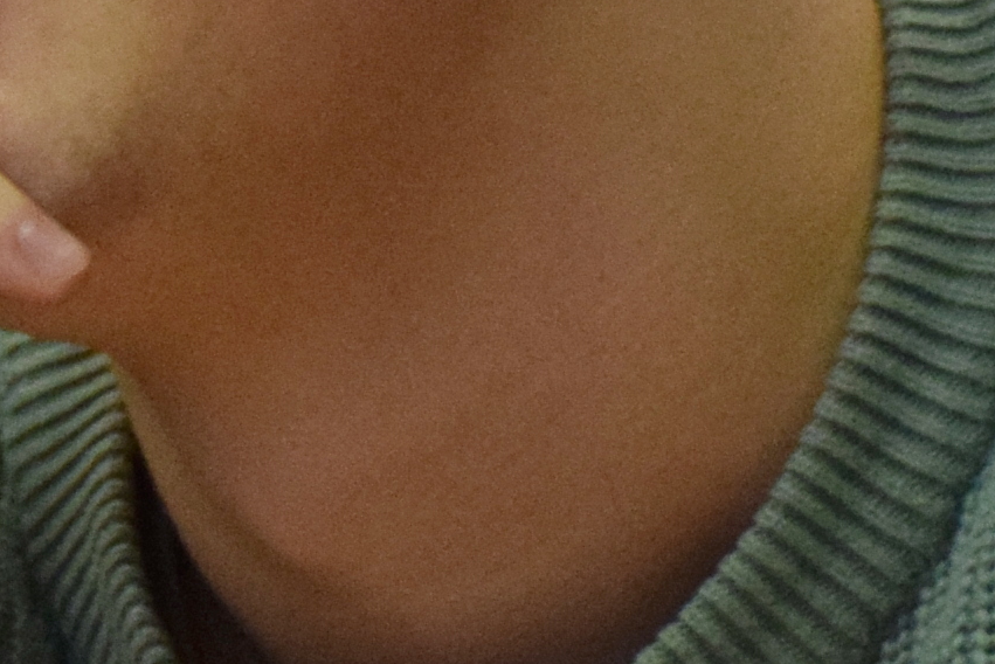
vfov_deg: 1.9
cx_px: -388
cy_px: 724
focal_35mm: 740
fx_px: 20459
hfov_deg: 2.8
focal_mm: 70
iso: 1250
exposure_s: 1/100
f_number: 5
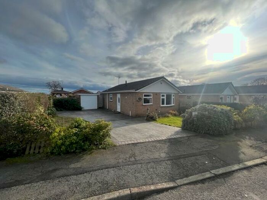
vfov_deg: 89.9
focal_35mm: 13
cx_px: 134
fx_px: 100
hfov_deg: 106.2
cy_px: 100
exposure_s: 1/2053
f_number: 1.8
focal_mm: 1.57
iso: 32
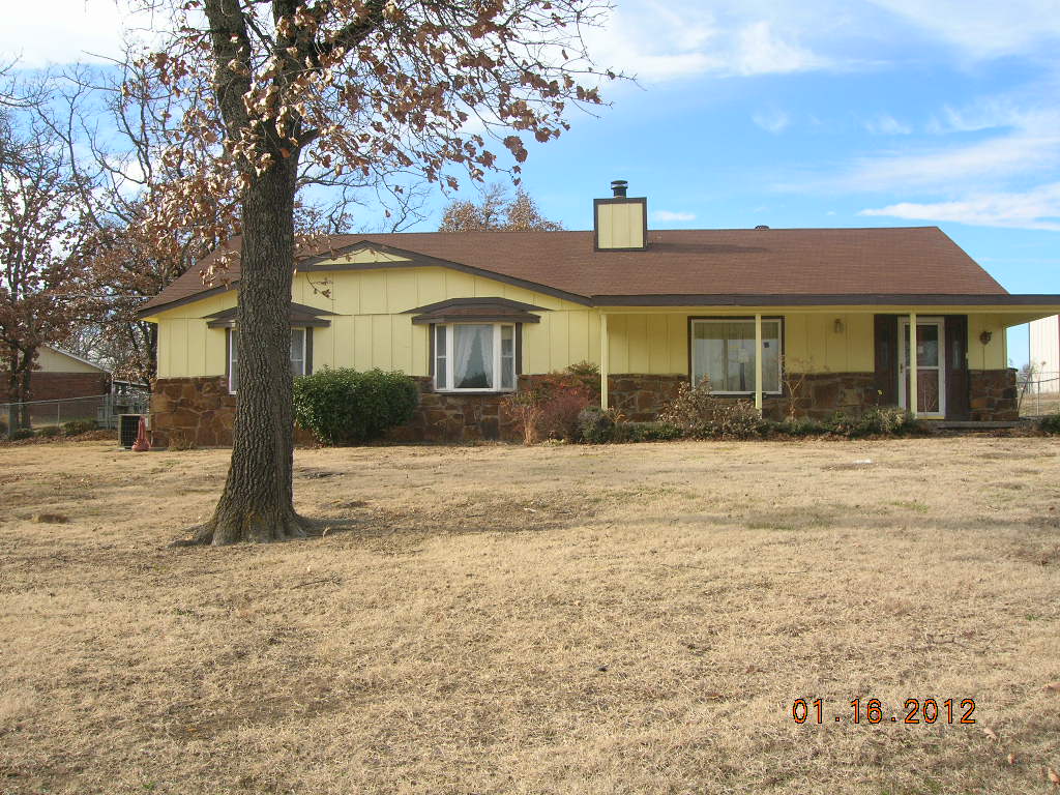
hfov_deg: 54.0
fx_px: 1041
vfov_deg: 41.8
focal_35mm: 34
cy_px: 398
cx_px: 530
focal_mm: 5.7
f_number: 4.9
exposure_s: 1/244
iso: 71
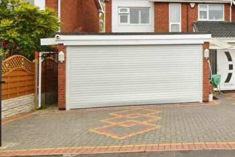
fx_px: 225
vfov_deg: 37.7
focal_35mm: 34
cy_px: 44
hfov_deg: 50.1
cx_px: 203
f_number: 10
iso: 1000
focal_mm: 11.5
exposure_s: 1/80
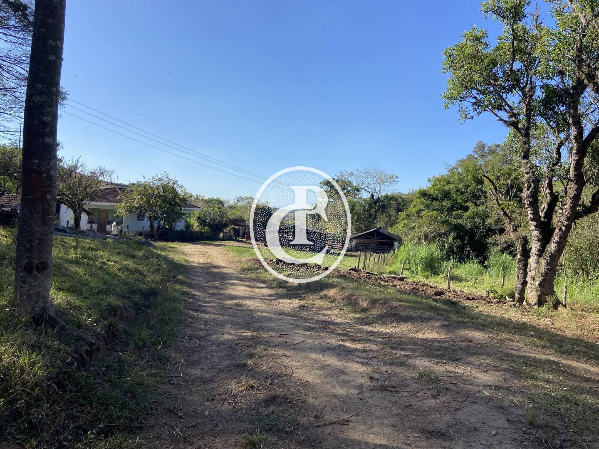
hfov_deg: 67.3
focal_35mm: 26
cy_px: 224
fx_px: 450
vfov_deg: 53.1
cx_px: 300
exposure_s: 1/2222
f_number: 1.8
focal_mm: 4.25
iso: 32
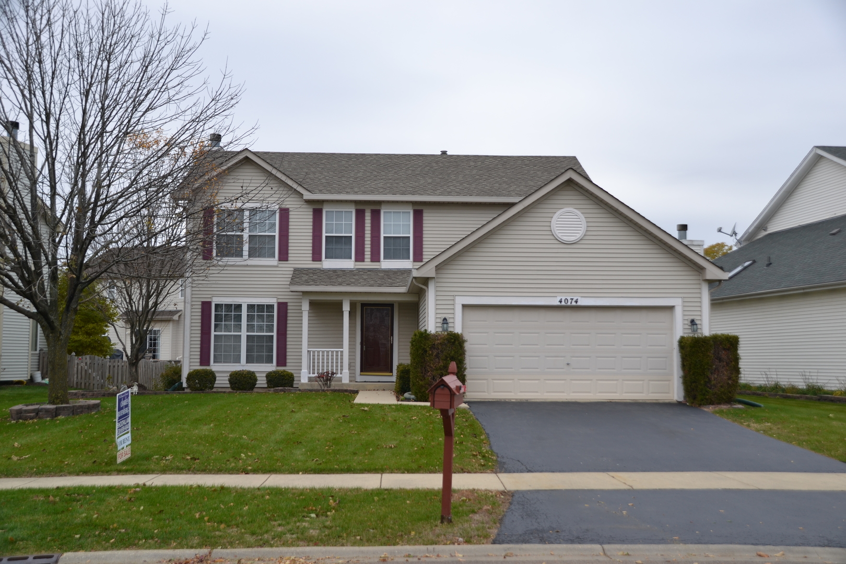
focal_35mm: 39
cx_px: 423
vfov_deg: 34.2
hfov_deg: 49.6
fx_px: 916
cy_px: 282
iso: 100
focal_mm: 26
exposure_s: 1/160
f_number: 6.3
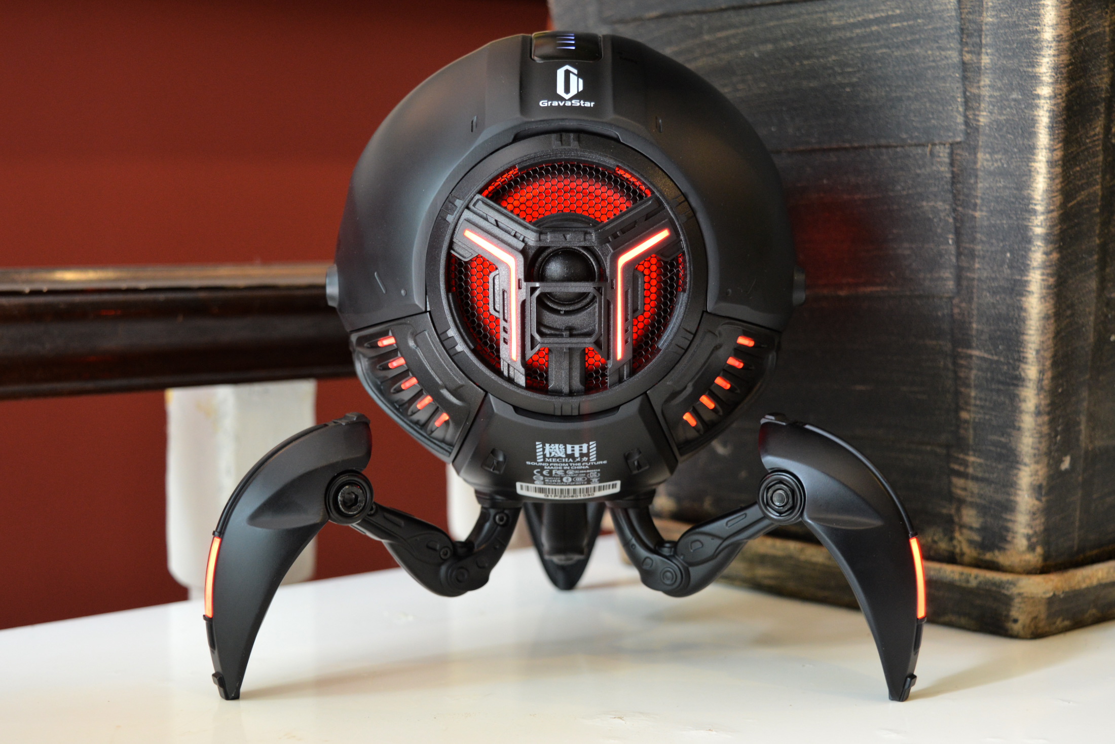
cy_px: 372
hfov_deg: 33.4
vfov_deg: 22.6
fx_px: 1858
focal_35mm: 60
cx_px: 558
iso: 640
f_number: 4.8
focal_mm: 40
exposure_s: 1/15
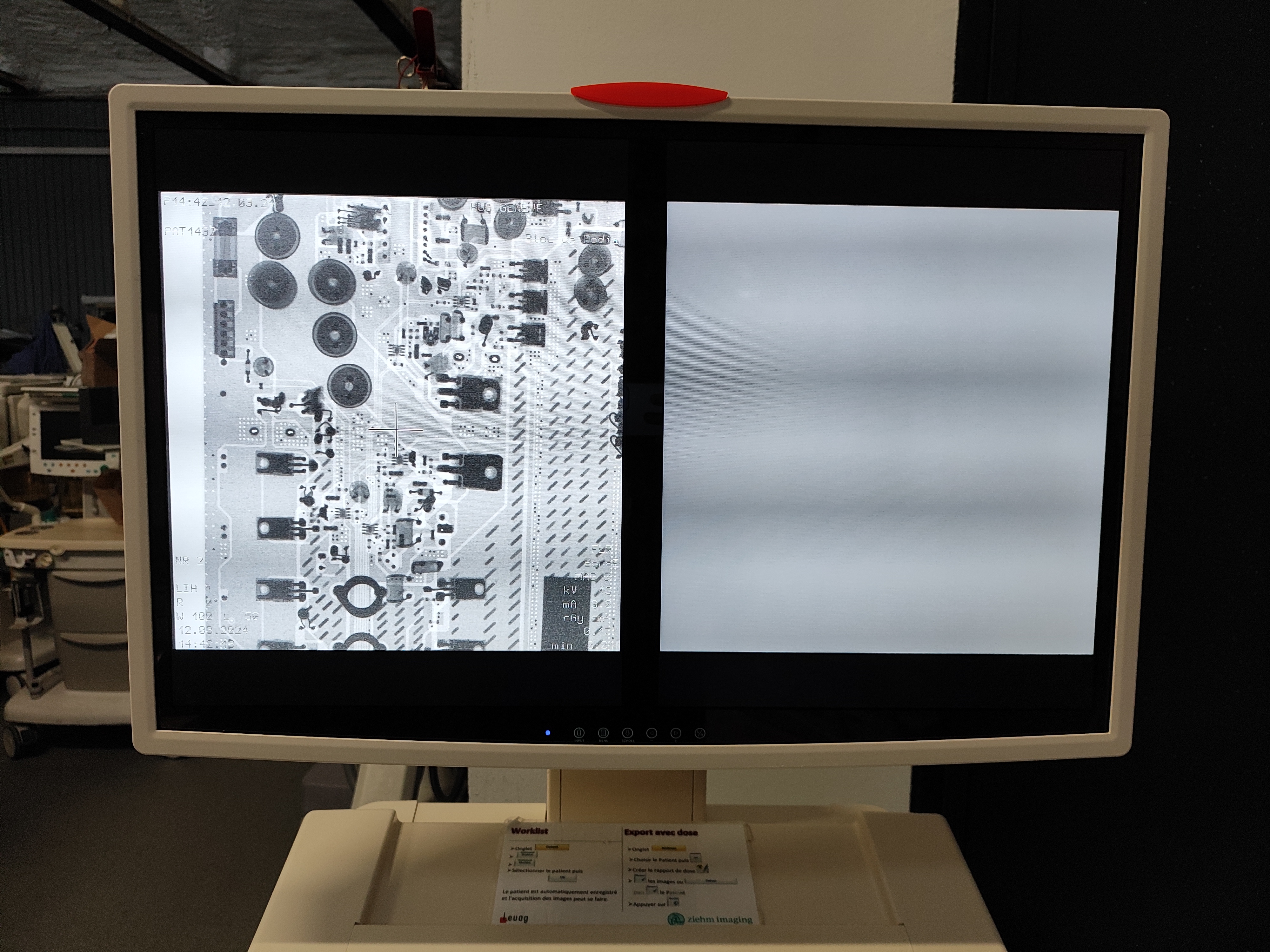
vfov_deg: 56.8
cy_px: 476
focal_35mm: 24
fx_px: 881
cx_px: 635
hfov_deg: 71.6
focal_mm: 5.89
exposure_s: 1/100
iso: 221
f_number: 1.89
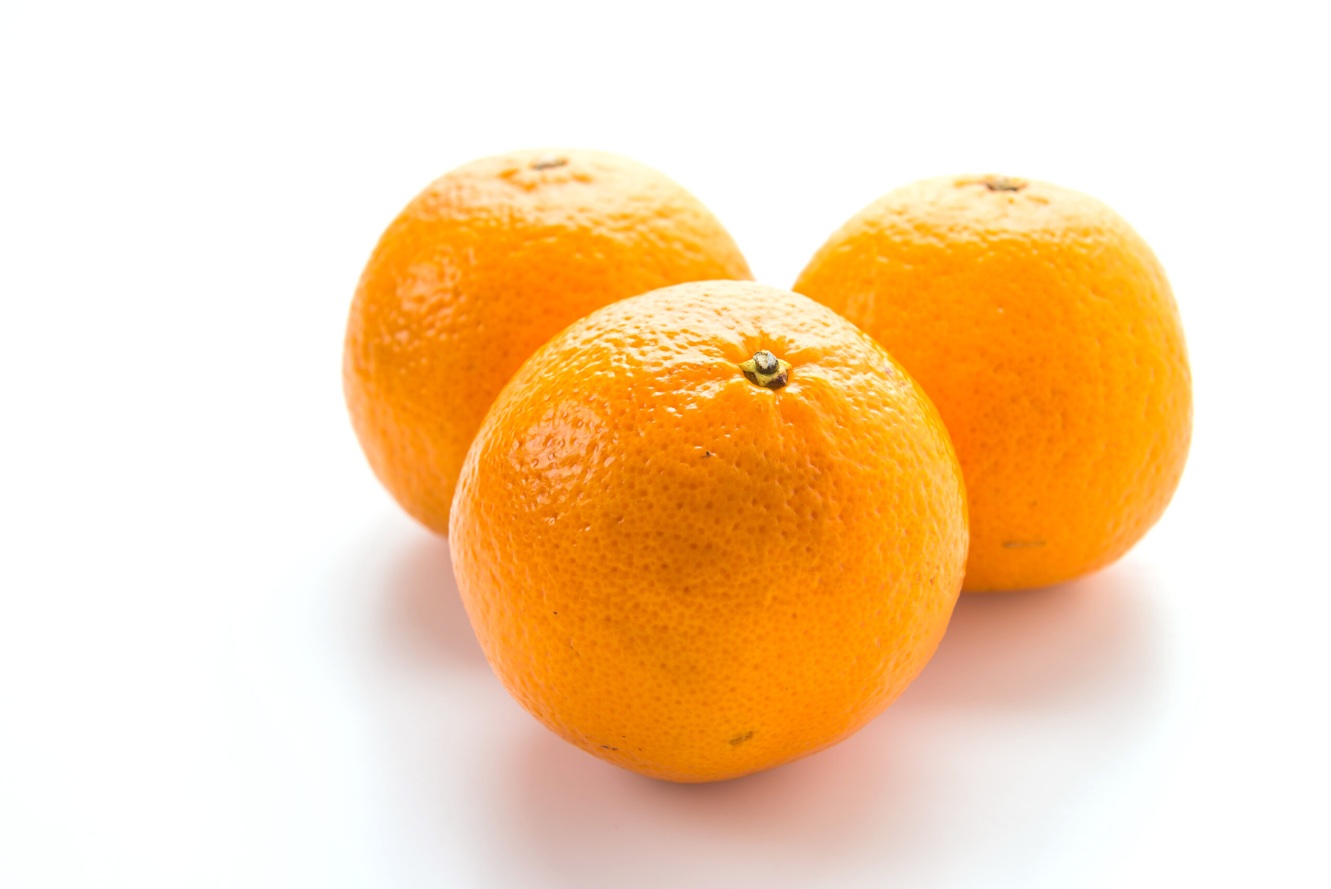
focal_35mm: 70
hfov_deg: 28.8
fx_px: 2589
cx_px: 666
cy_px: 444
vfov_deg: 19.5
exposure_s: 1/60
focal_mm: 70
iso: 100
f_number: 11
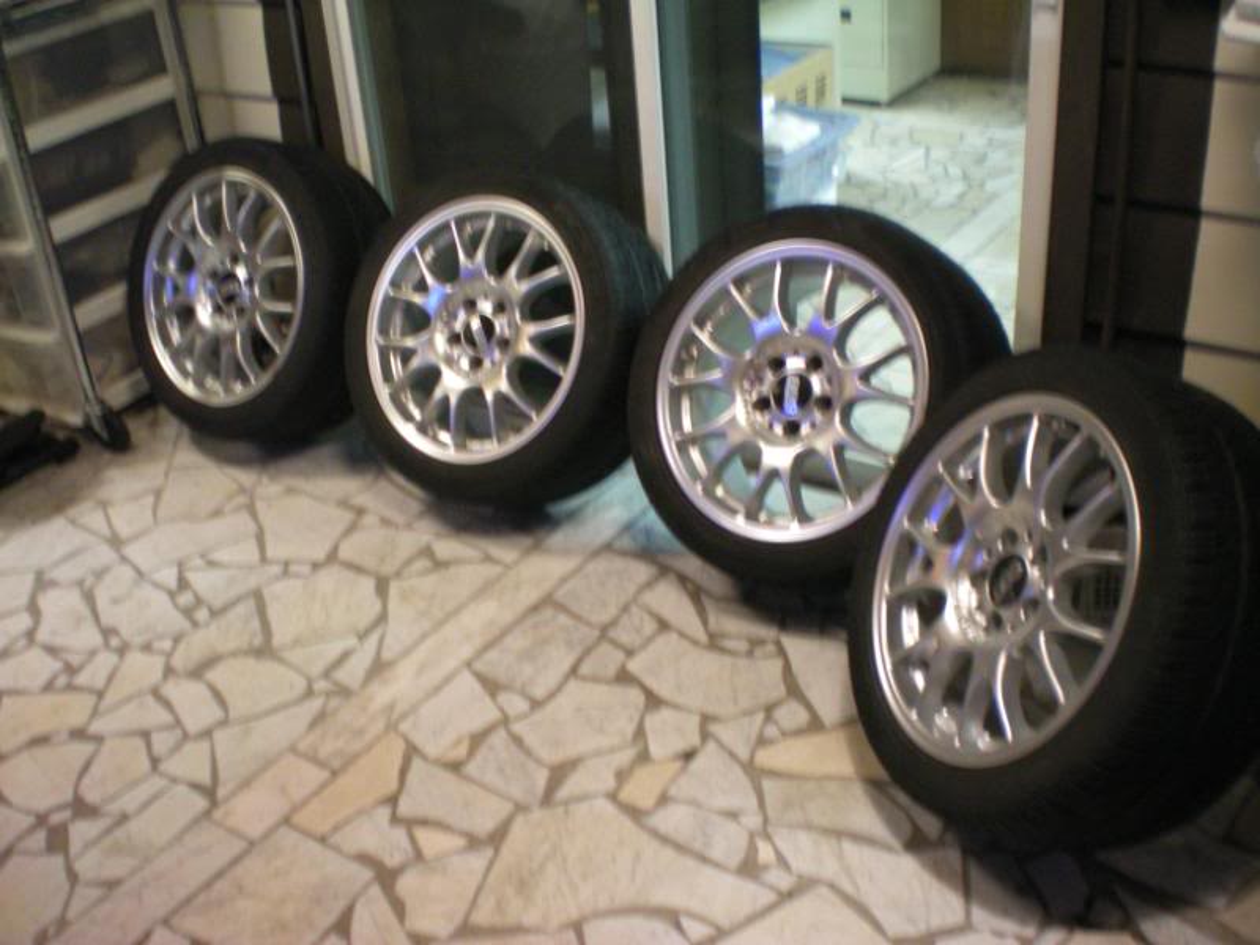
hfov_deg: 49.0
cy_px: 472
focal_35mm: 38
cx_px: 630
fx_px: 1383
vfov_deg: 37.7
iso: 200
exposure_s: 1/5
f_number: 3.1
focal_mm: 6.3
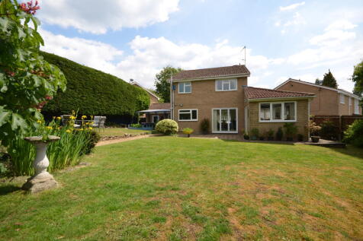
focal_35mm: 15
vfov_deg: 77.3
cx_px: 182
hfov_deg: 100.4
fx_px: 151
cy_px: 120
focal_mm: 10
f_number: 8
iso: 100
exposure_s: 1/200
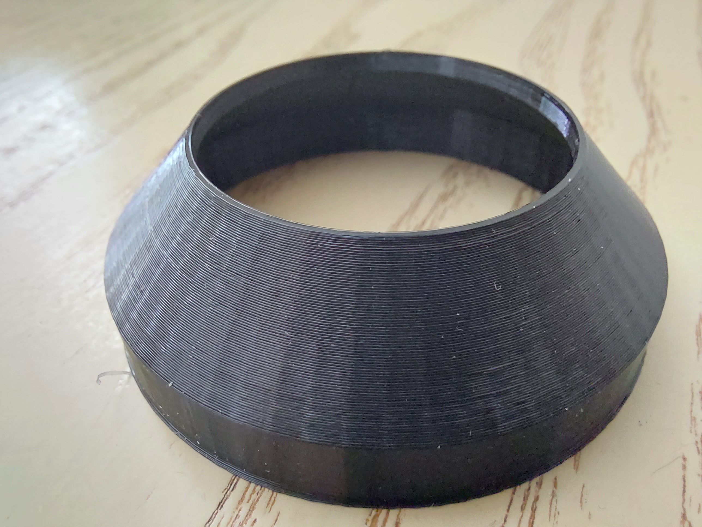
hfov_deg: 69.4
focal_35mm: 25
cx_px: 351
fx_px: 507
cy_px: 264
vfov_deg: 54.9
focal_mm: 2.13
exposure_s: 1/25
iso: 400
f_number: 2.4
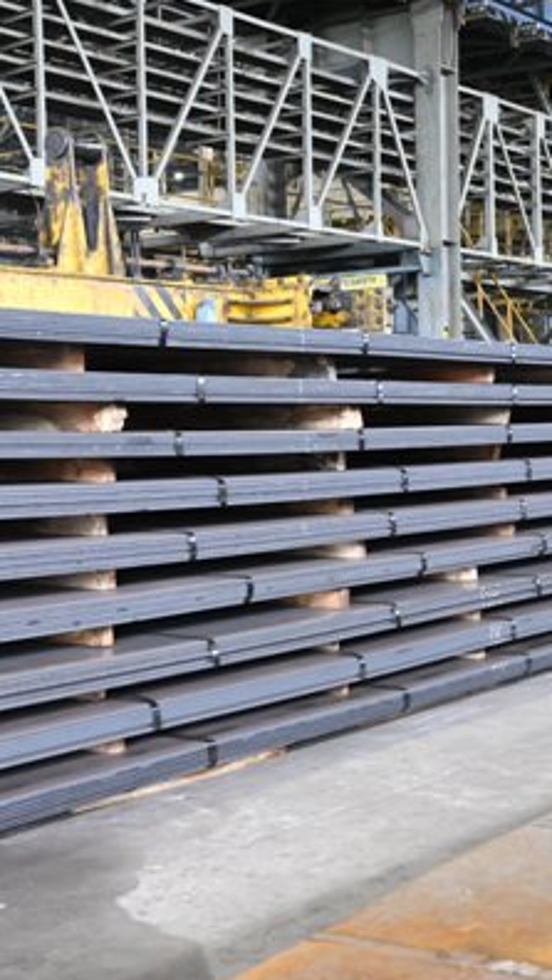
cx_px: 228
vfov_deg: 35.4
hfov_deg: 20.4
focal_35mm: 59
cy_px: 495
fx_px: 1534
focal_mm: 37
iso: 5000
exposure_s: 1/160
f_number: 4
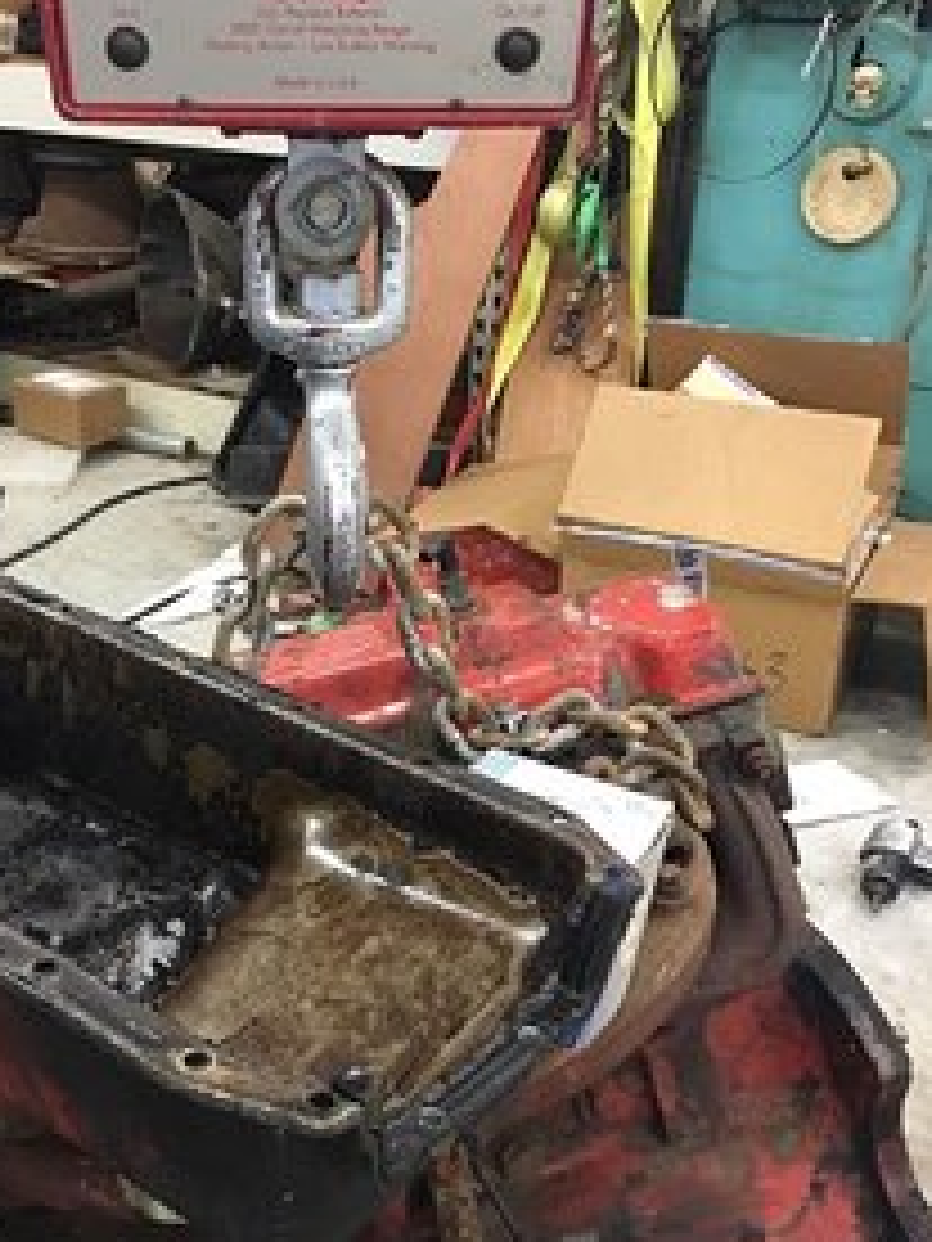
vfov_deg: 44.8
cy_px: 666
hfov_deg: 33.9
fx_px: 1508
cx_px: 288
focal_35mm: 42
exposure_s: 1/20
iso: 200
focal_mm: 4.15
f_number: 2.2
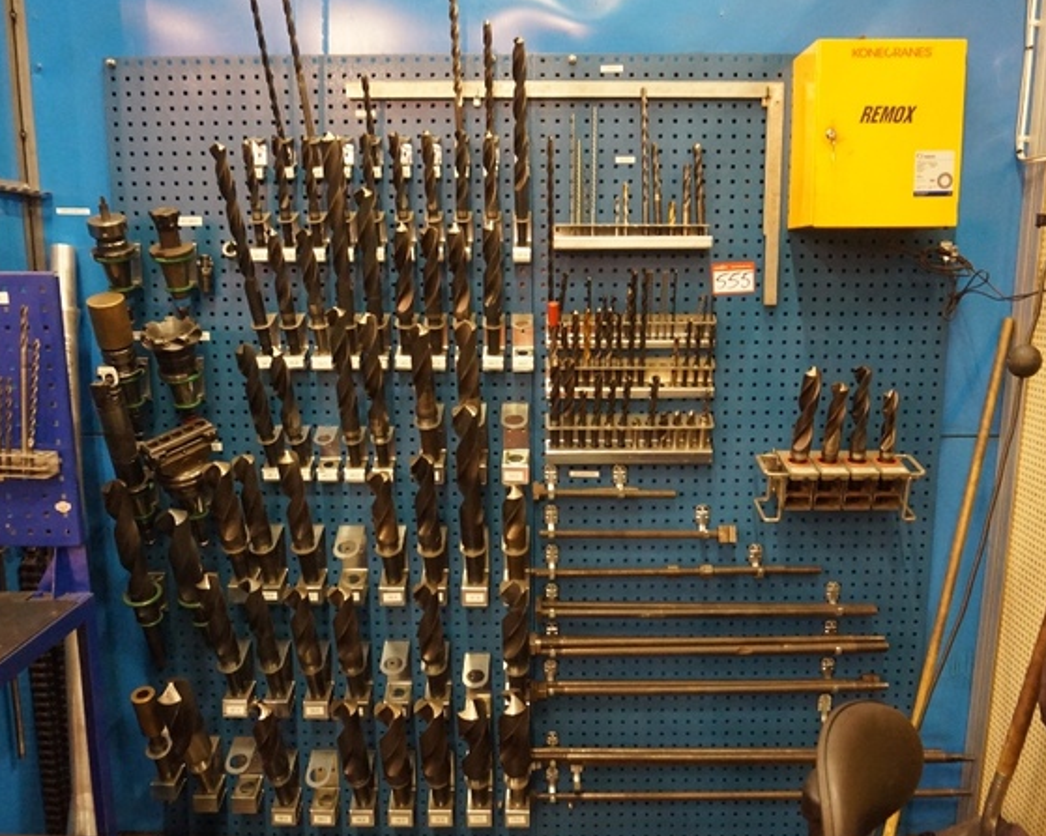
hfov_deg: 60.4
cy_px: 441
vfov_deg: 49.9
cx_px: 552
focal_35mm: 29
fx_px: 898
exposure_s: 1/40
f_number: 3.5
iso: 3200
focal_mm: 16
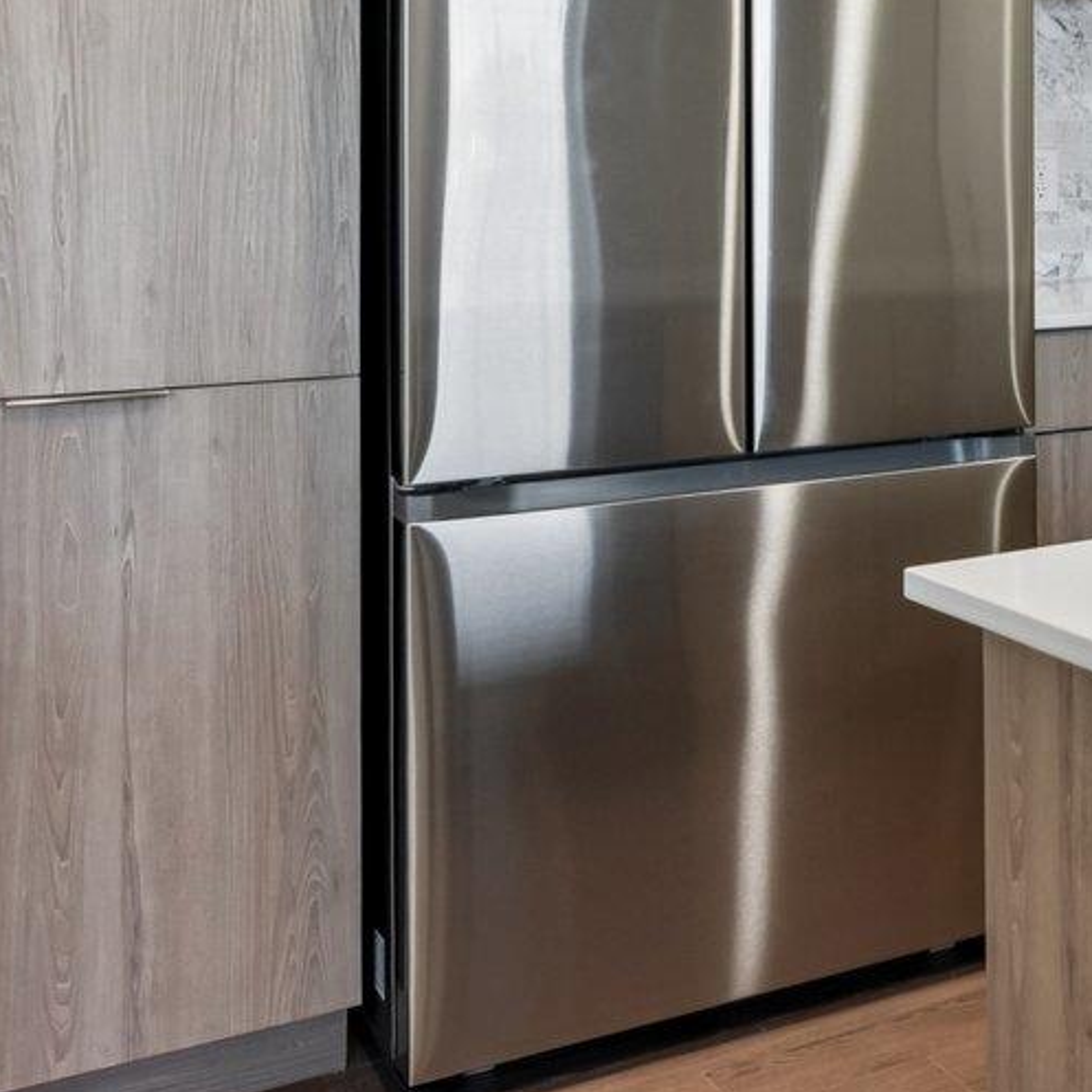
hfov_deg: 25.4
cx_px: 1490
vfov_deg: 29.3
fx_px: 1999
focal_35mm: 56
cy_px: 108
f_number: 8
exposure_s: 1/15
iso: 400
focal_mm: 16
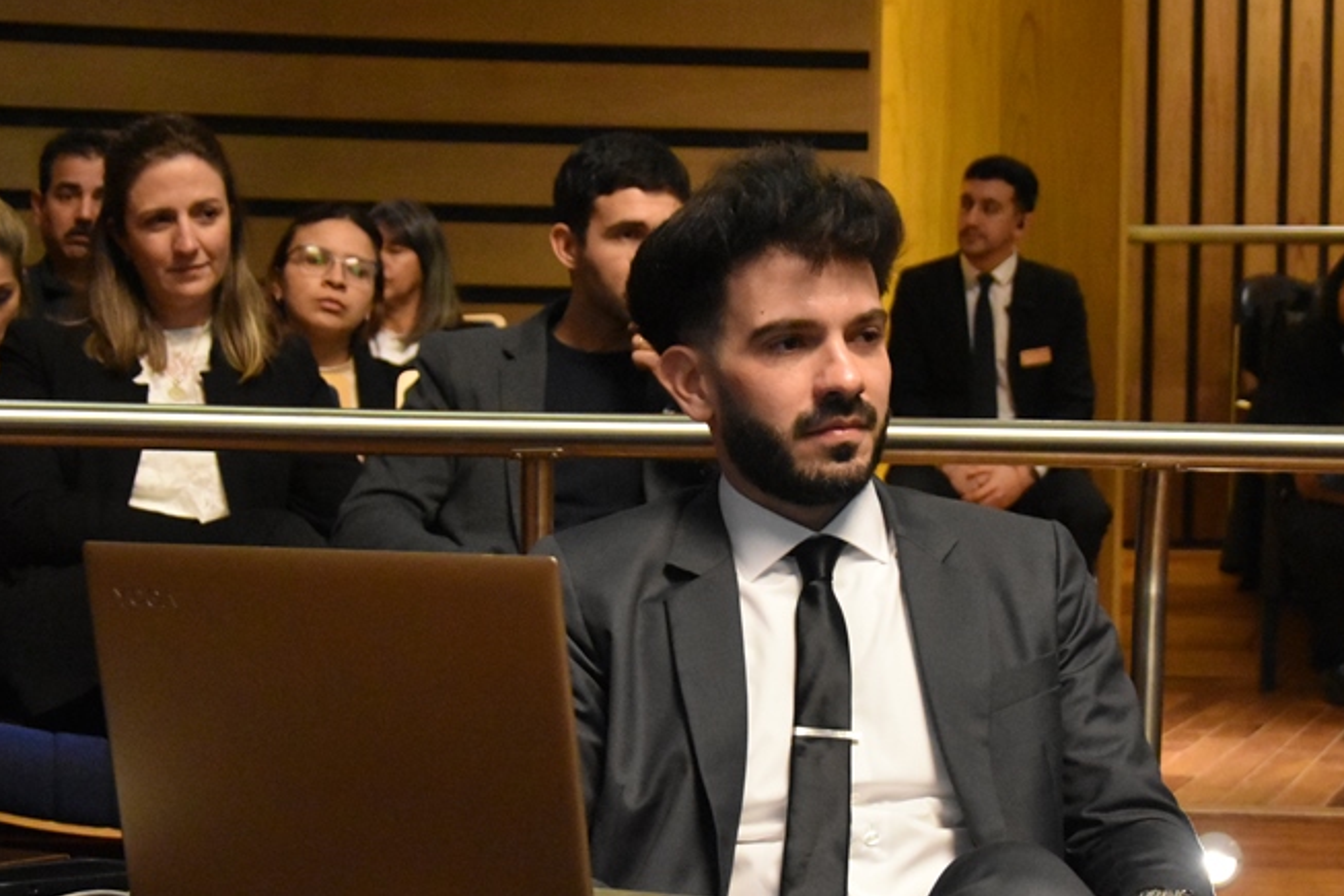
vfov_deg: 17.1
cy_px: 481
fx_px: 2986
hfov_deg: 25.3
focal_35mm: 80
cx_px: 848
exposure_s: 1/125
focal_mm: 34
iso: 6400
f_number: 4.2
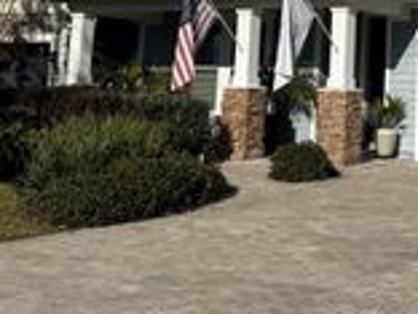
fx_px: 930
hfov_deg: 24.1
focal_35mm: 77
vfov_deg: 18.4
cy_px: -34
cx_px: 429
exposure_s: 1/9009
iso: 80
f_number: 1.78
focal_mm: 6.76
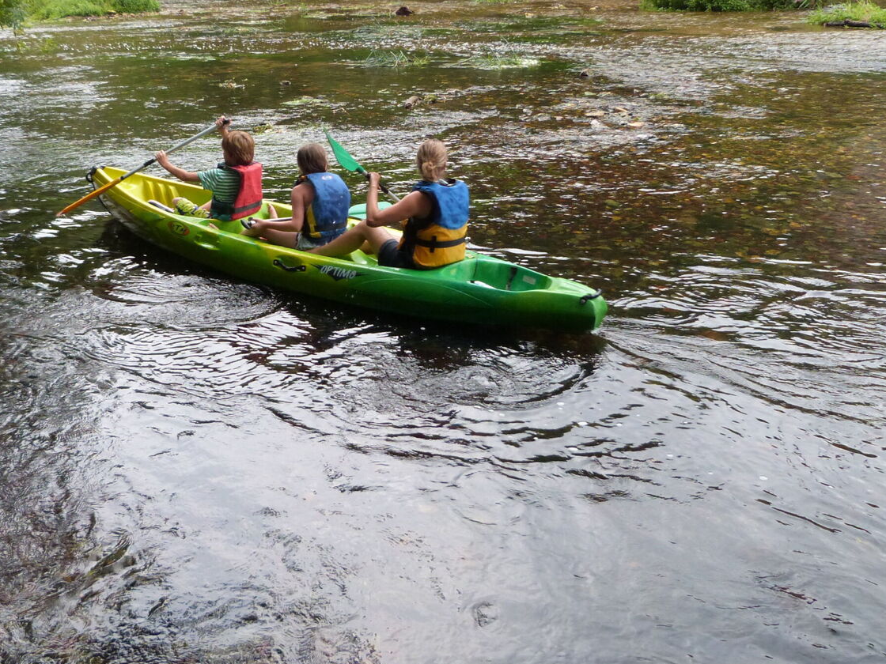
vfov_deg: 35.8
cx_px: 336
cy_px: 258
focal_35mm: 40
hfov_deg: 46.4
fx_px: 1024
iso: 250
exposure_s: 1/250
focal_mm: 4.8
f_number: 2.8
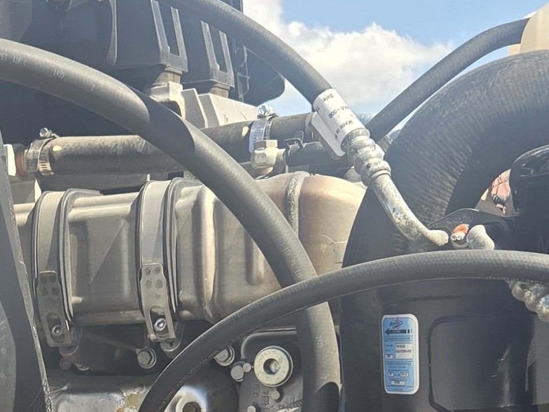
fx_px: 1554
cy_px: 583
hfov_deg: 19.4
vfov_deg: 14.3
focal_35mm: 98
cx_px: -2
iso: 25
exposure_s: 1/670
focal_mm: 5.4
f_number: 1.8
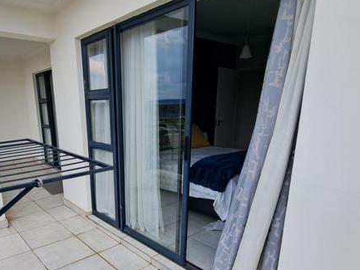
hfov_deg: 70.5
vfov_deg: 55.4
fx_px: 250
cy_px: 184
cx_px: 137
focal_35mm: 24
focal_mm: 1.74
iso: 50
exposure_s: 1/808
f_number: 2.2
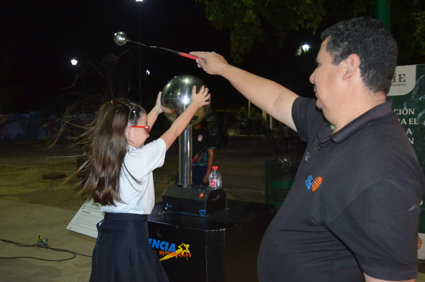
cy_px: 141
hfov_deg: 53.2
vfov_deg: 36.7
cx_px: 212
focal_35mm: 36
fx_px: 424
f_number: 4
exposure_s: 1/60
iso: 3200
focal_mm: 24
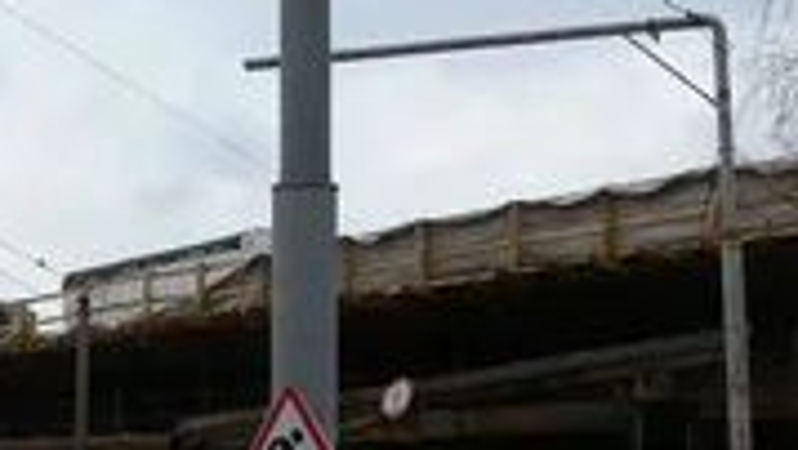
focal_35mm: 85
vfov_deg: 13.9
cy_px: 521
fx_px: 1800
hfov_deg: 23.8
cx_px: -13
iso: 80
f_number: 4
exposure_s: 1/100
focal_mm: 7.4
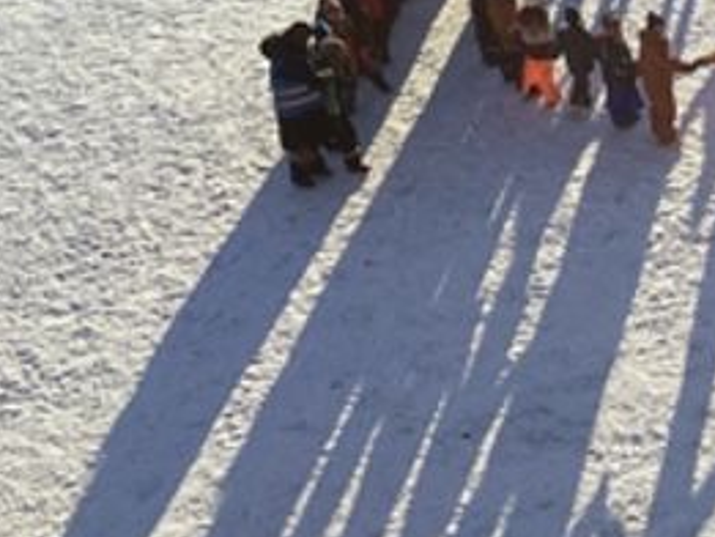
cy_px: -30
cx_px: 874
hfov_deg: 20.5
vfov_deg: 16.2
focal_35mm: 89
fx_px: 1839
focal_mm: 3.3
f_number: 2.4
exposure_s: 1/959
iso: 25
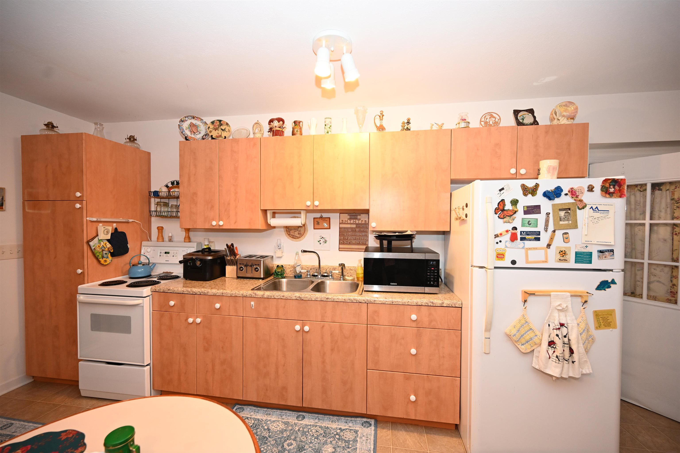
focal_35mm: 14
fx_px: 264
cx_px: 340
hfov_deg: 104.3
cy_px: 226
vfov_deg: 81.1
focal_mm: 14
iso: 1000
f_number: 4
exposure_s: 1/60
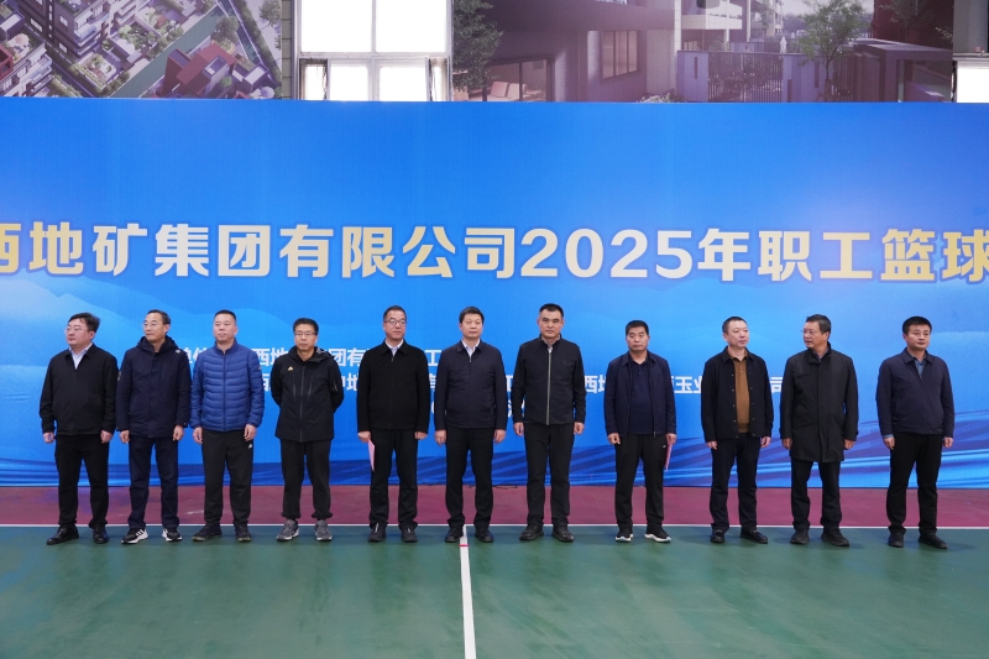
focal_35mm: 32
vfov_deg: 41.1
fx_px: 879
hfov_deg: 58.7
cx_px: 494
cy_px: 330
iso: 4000
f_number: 4
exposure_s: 1/160
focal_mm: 32
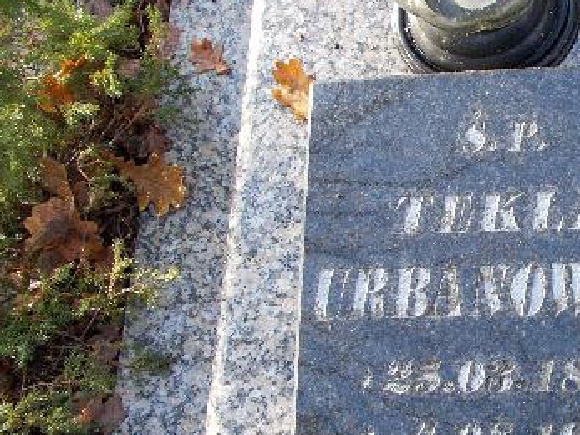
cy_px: 246
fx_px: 804
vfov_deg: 30.2
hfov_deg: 37.4
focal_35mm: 48
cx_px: 508
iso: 80
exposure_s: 1/60
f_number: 3.2
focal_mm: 4.6
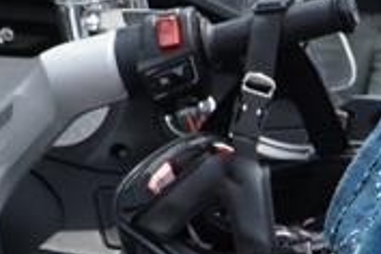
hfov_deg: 7.3
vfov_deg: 4.9
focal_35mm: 277
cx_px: -228
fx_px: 2931
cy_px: -85
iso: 200
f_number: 8
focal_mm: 32
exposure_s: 1/250
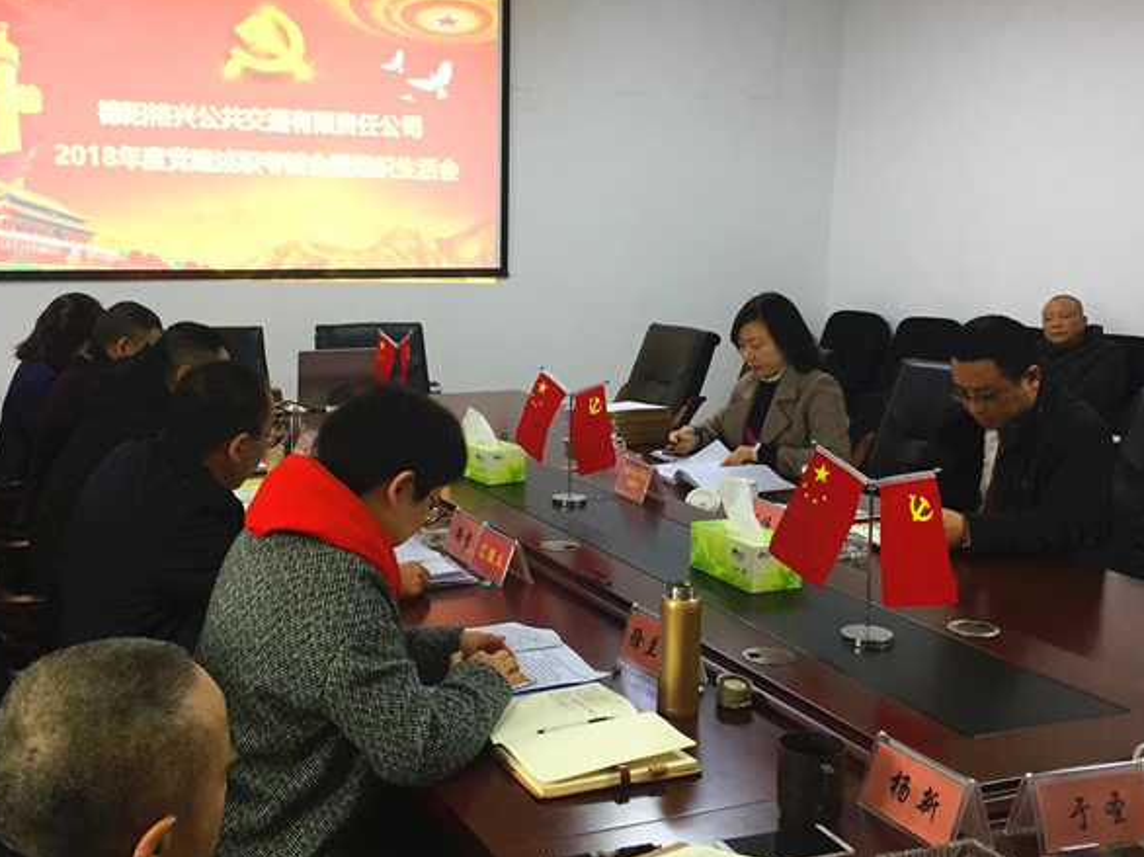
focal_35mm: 41
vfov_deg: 35.1
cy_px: 409
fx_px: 1354
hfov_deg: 45.7
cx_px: 503
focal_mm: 4.15
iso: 160
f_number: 2.2
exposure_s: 1/33
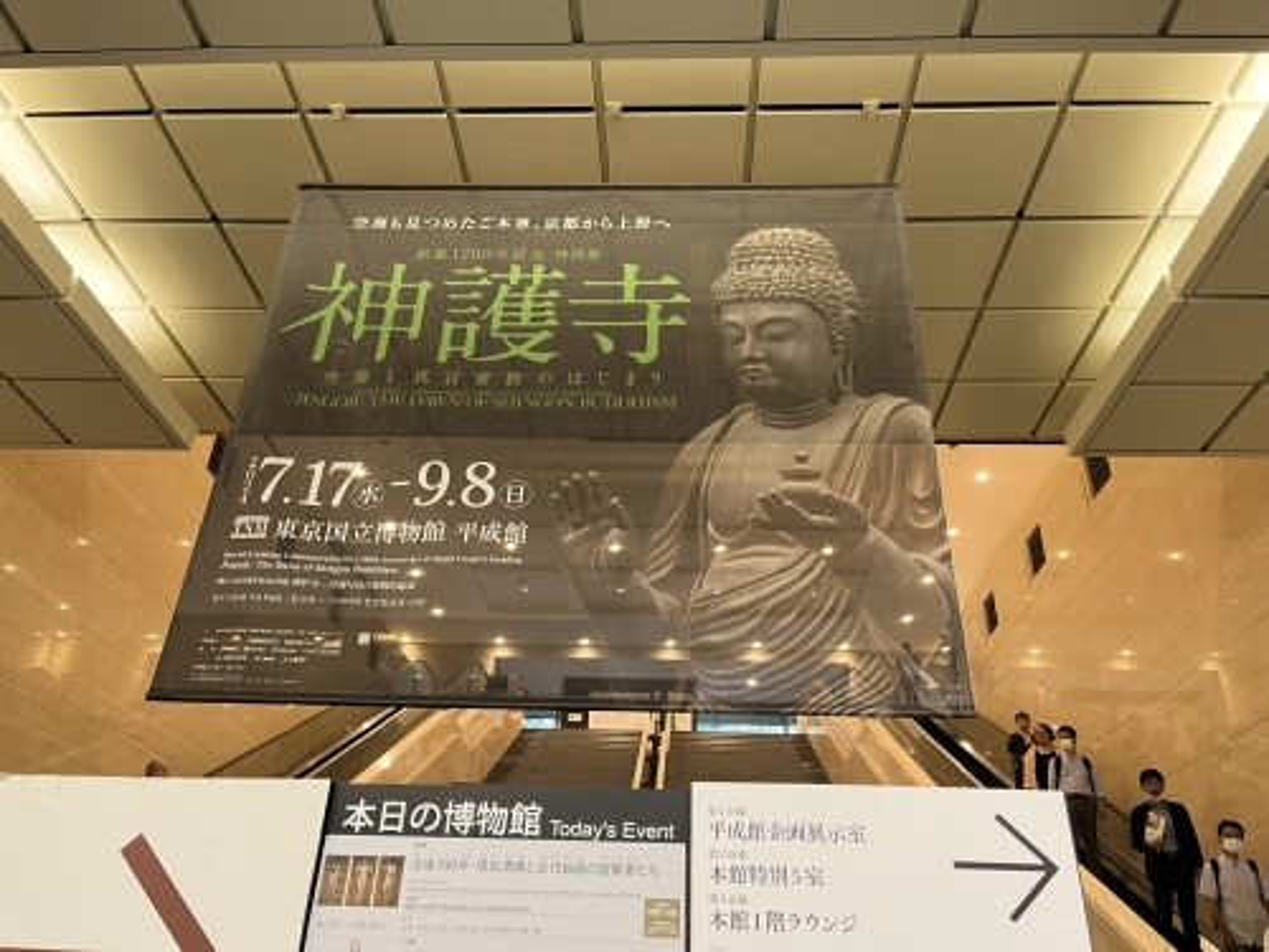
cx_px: 634
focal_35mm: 26
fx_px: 953
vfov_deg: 53.1
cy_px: 476
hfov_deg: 67.3
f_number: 1.6
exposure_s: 1/50
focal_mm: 5.1
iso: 200
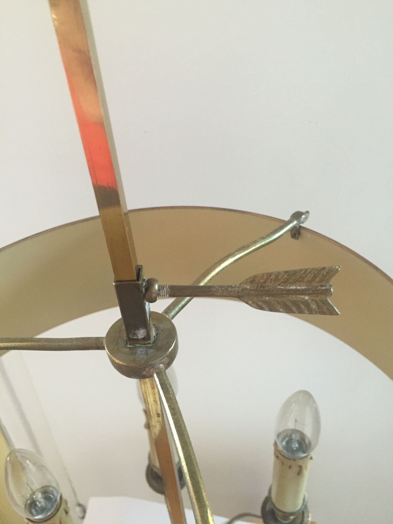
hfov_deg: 48.2
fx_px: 439
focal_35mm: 29
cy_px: 262
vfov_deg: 61.7
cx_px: 196
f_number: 2.2
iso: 160
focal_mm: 4.15
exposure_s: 1/30
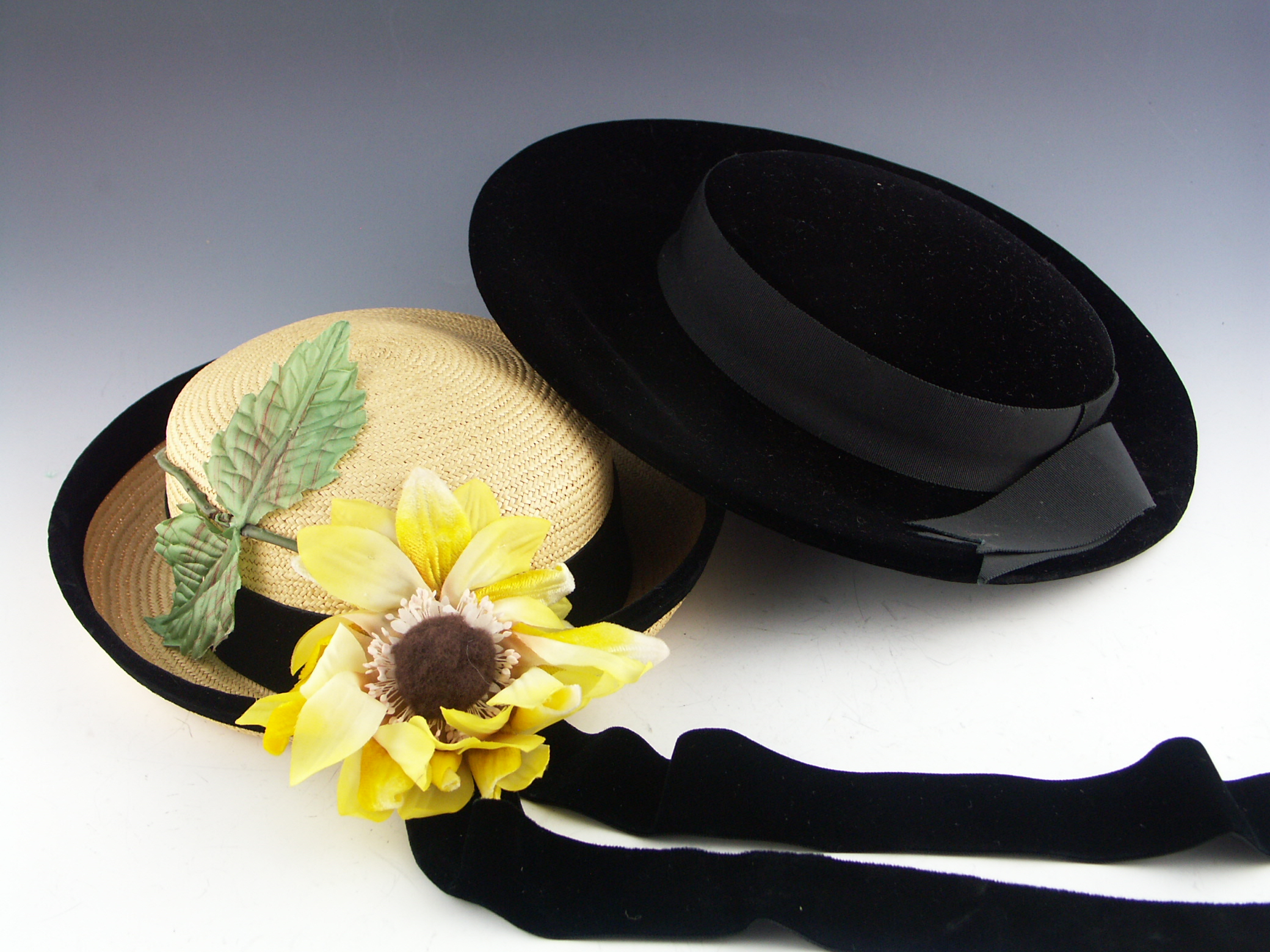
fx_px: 1651
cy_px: 476
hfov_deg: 42.1
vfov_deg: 32.2
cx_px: 635
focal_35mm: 45
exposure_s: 1/25
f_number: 3.2
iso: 100
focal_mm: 11.46
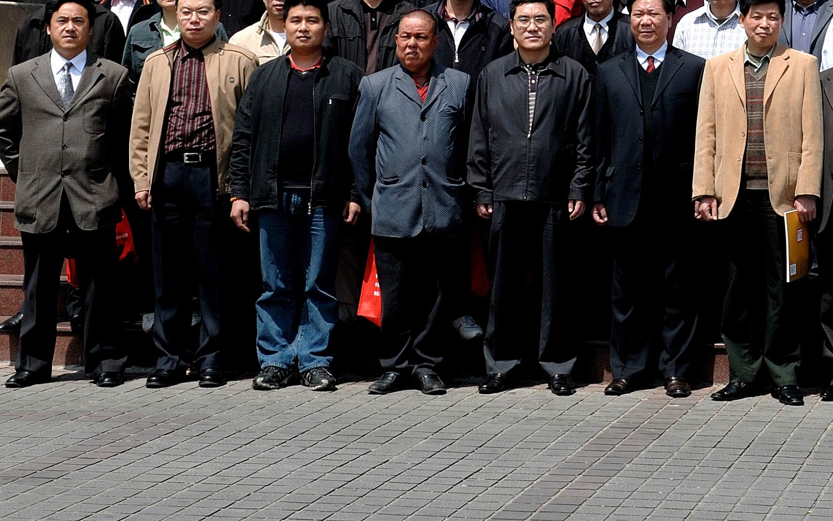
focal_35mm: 96
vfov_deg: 13.2
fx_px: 2180
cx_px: 793
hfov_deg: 21.0
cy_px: -117
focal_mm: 26
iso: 200
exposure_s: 1/250
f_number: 11
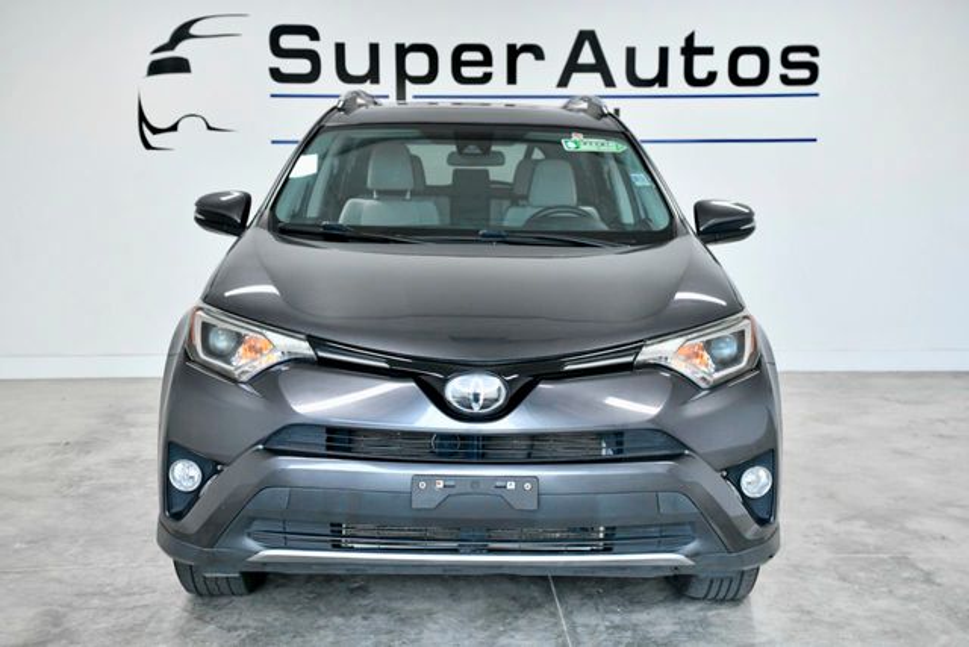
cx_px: 484
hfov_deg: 46.4
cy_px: 324
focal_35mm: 42
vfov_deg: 31.9
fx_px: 1131
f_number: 4.5
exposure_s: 1/800
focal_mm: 42
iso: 2500
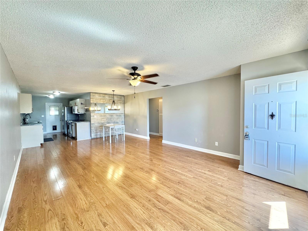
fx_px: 125
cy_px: 116
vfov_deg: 85.7
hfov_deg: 102.1
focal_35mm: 14
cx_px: 154
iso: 320
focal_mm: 2.22
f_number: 2.2
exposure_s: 1/120
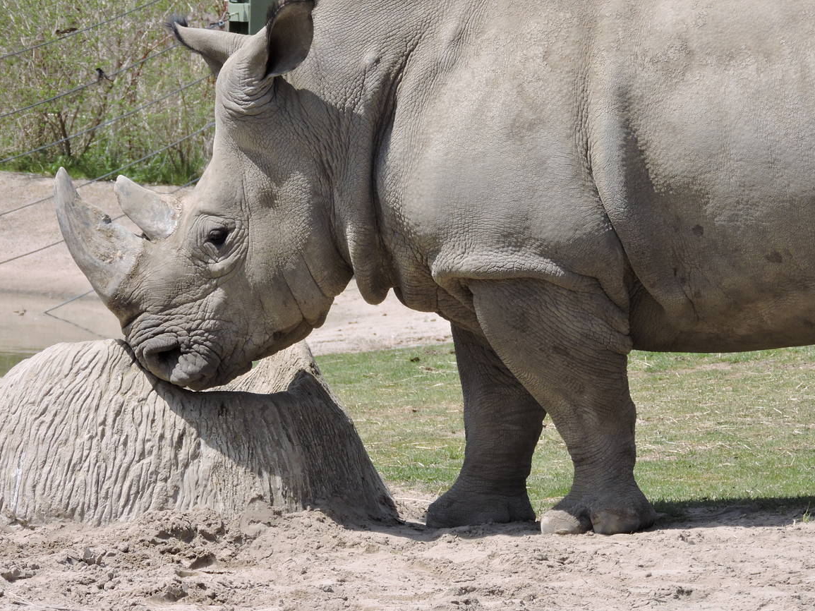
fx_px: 8969
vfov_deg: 3.9
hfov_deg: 5.2
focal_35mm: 381
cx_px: 357
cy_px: 231
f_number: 4.7
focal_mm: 49.1
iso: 100
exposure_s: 1/400
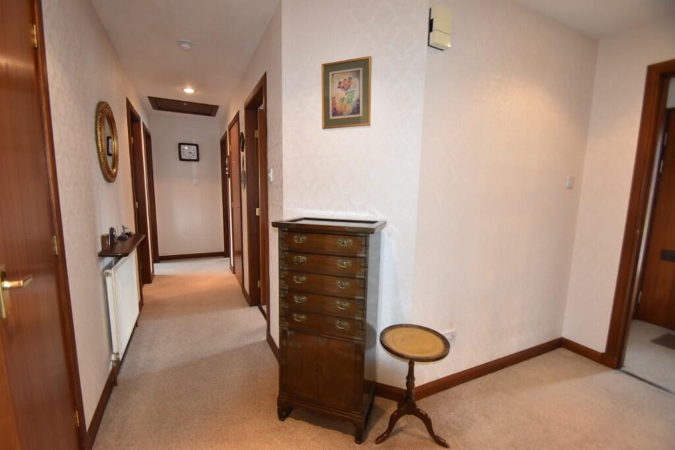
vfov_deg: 77.3
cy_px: 225
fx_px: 281
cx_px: 338
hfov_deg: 100.4
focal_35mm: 15
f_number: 4.5
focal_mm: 10
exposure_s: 1/60
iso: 1400
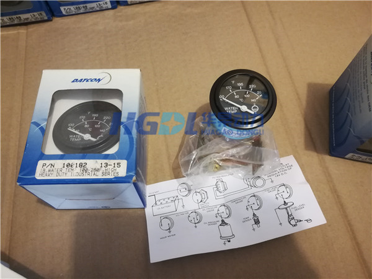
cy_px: 140
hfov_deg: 67.3
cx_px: 186
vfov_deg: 53.1
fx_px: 279
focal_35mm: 26
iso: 500
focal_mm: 3.83
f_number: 2.2
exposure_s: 1/14.3
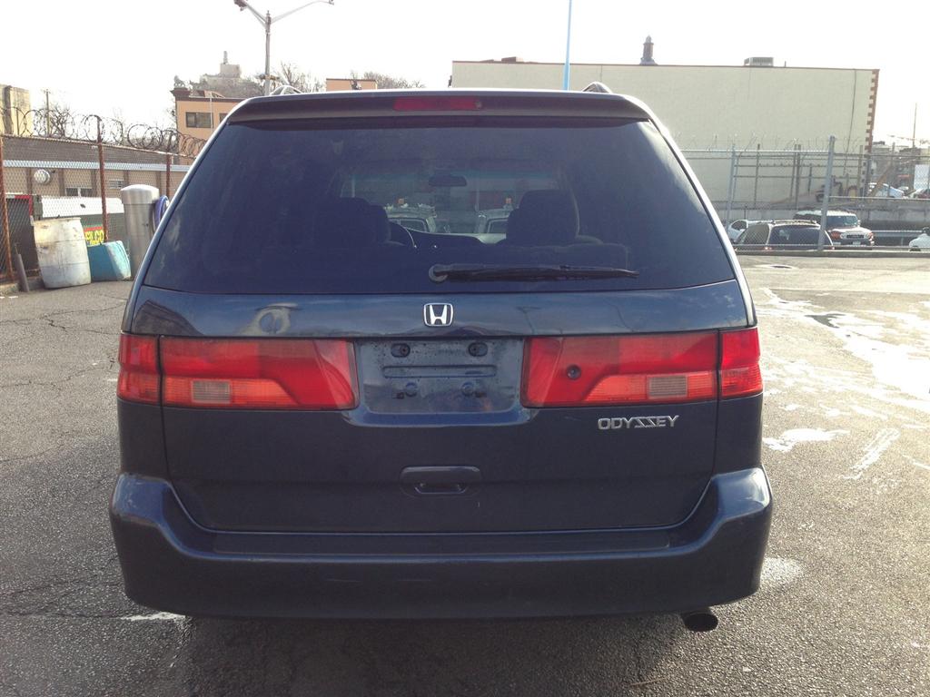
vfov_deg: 42.9
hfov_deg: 55.4
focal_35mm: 33
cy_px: 348
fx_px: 887
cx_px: 465
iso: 50
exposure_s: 1/264
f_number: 2.4
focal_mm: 4.13
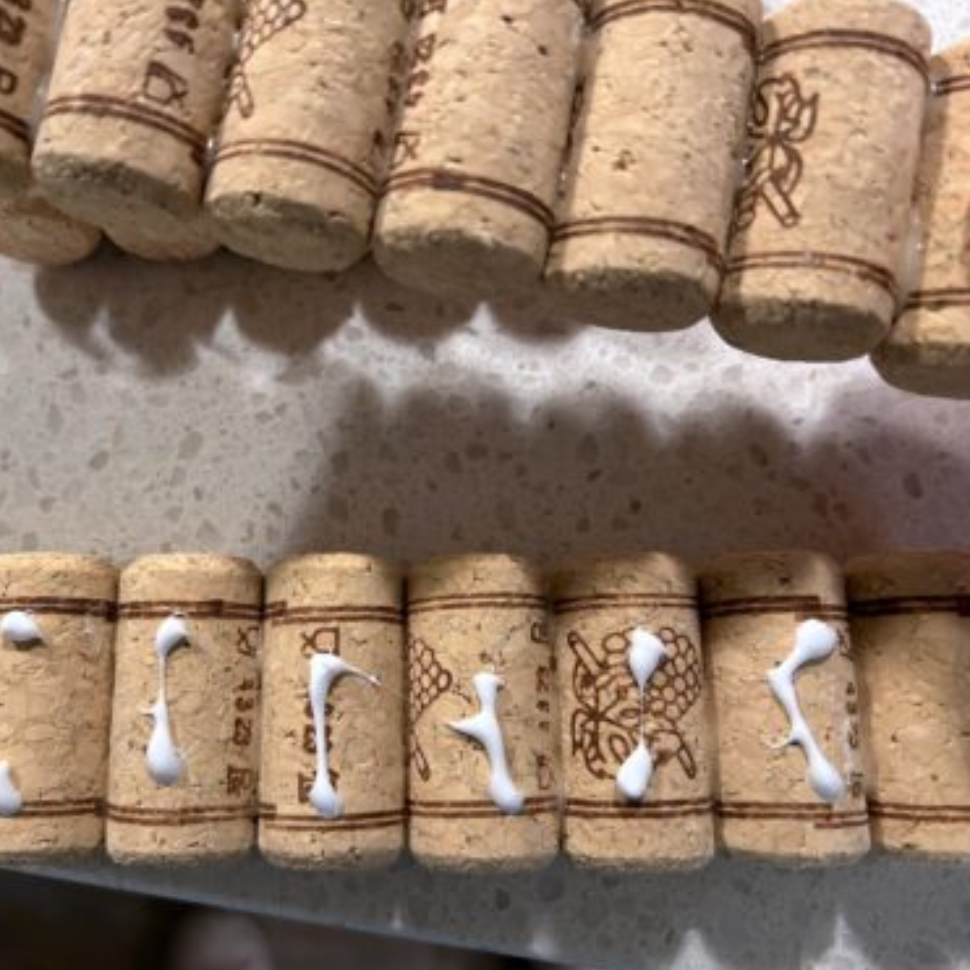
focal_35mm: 31
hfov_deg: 52.0
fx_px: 983
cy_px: 482
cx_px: 371
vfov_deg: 52.5
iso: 250
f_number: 1.5
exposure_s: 1/60
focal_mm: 5.7
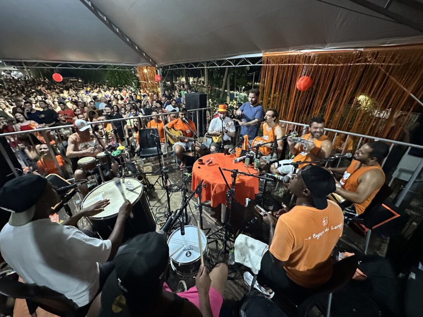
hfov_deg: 102.1
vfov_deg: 85.7
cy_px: 158
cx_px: 212
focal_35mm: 14
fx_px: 171
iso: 1250
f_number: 2.2
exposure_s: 1/40
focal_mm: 2.22
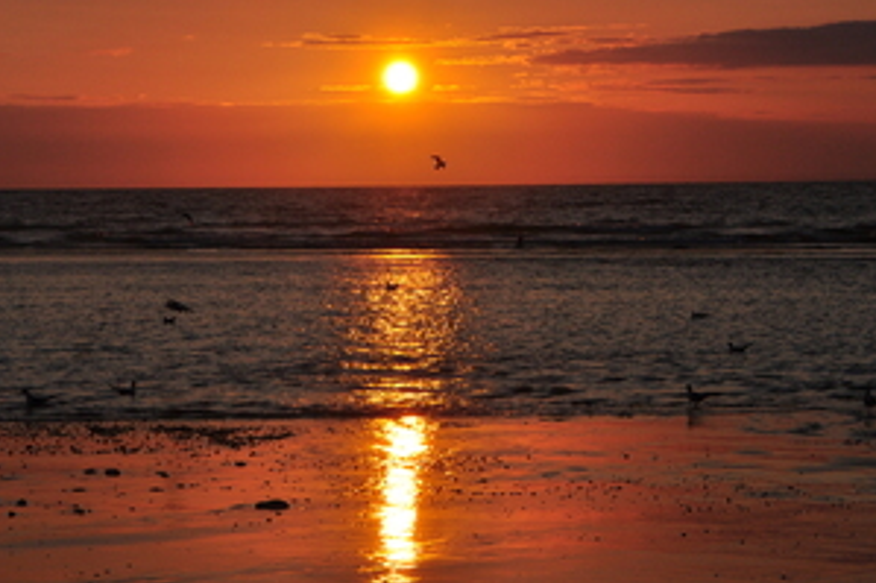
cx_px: 457
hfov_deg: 17.1
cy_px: 252
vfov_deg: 11.4
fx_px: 2918
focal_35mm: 120
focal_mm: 52
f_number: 13
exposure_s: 1/1000
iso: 200
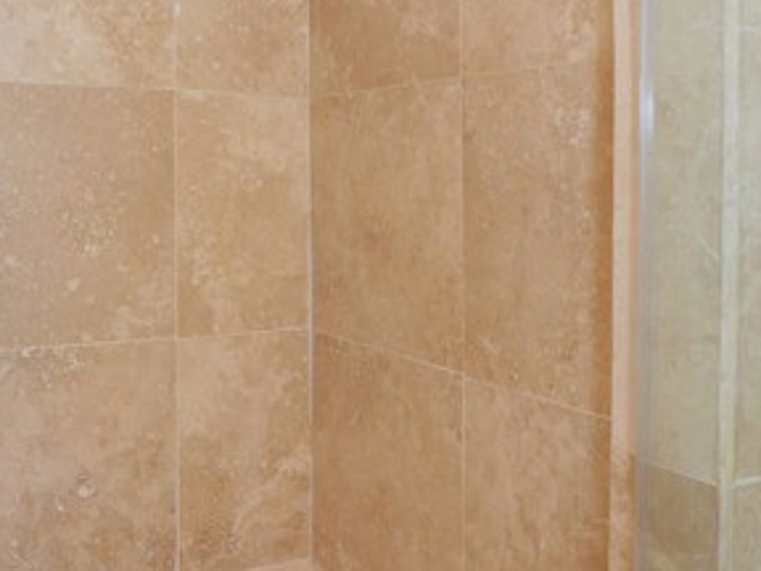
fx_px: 879
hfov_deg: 46.2
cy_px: 256
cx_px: 264
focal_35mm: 40
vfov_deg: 35.9
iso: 2000
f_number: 6.3
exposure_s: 1/160
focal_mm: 9
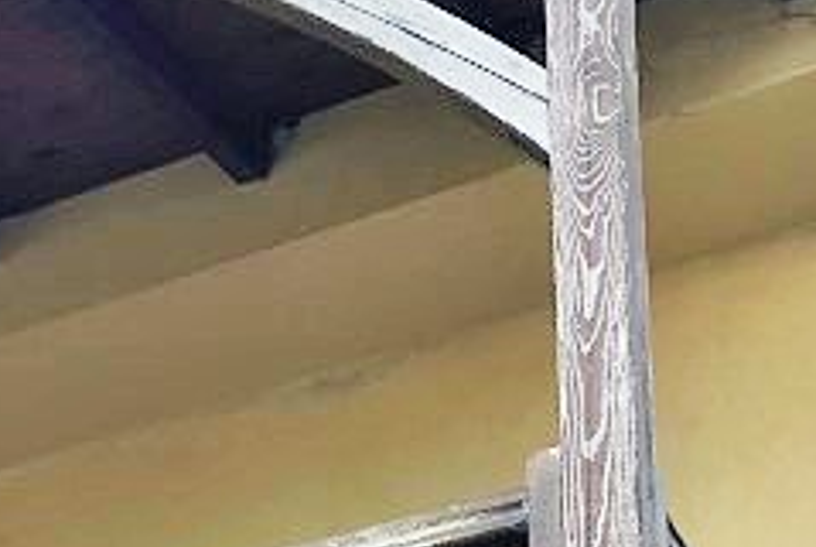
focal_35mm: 129
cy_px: 1125
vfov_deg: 9.8
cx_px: -273
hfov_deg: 15.1
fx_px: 2928
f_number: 2.2
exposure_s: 1/359
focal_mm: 4.15
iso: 25
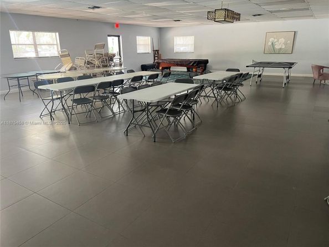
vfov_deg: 53.0
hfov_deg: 67.3
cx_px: 164
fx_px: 247
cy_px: 124
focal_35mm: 26
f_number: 1.5
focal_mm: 5.7
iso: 160
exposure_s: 1/60
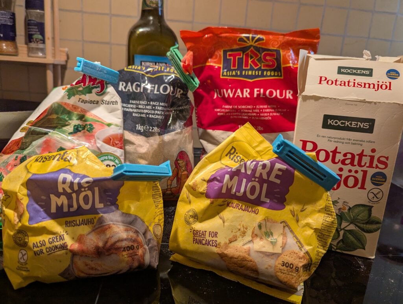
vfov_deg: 57.0
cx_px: 202
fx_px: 280
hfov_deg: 71.5
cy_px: 152
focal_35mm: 24
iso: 113
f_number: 1.85
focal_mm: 6.81
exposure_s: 1/50
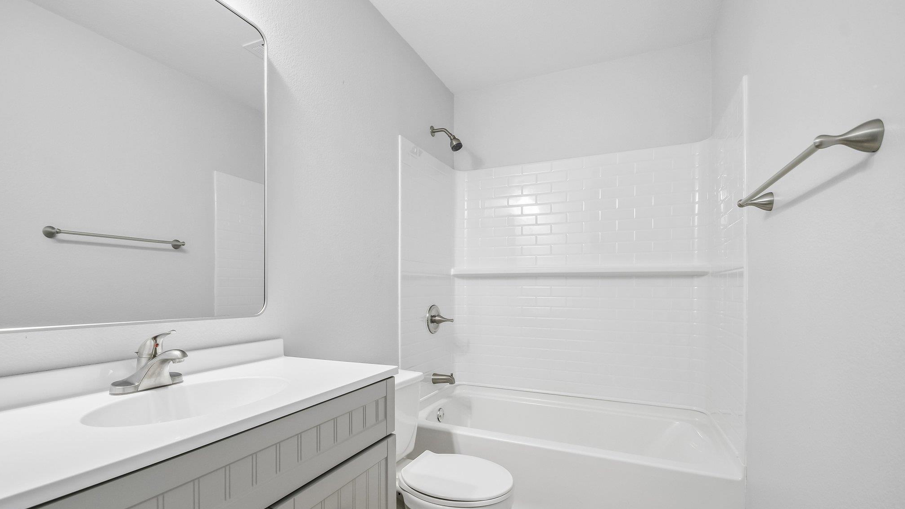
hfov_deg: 99.4
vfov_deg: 67.0
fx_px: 384
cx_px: 446
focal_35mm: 16
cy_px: 275
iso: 400
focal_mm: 10
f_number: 8
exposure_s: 1/15
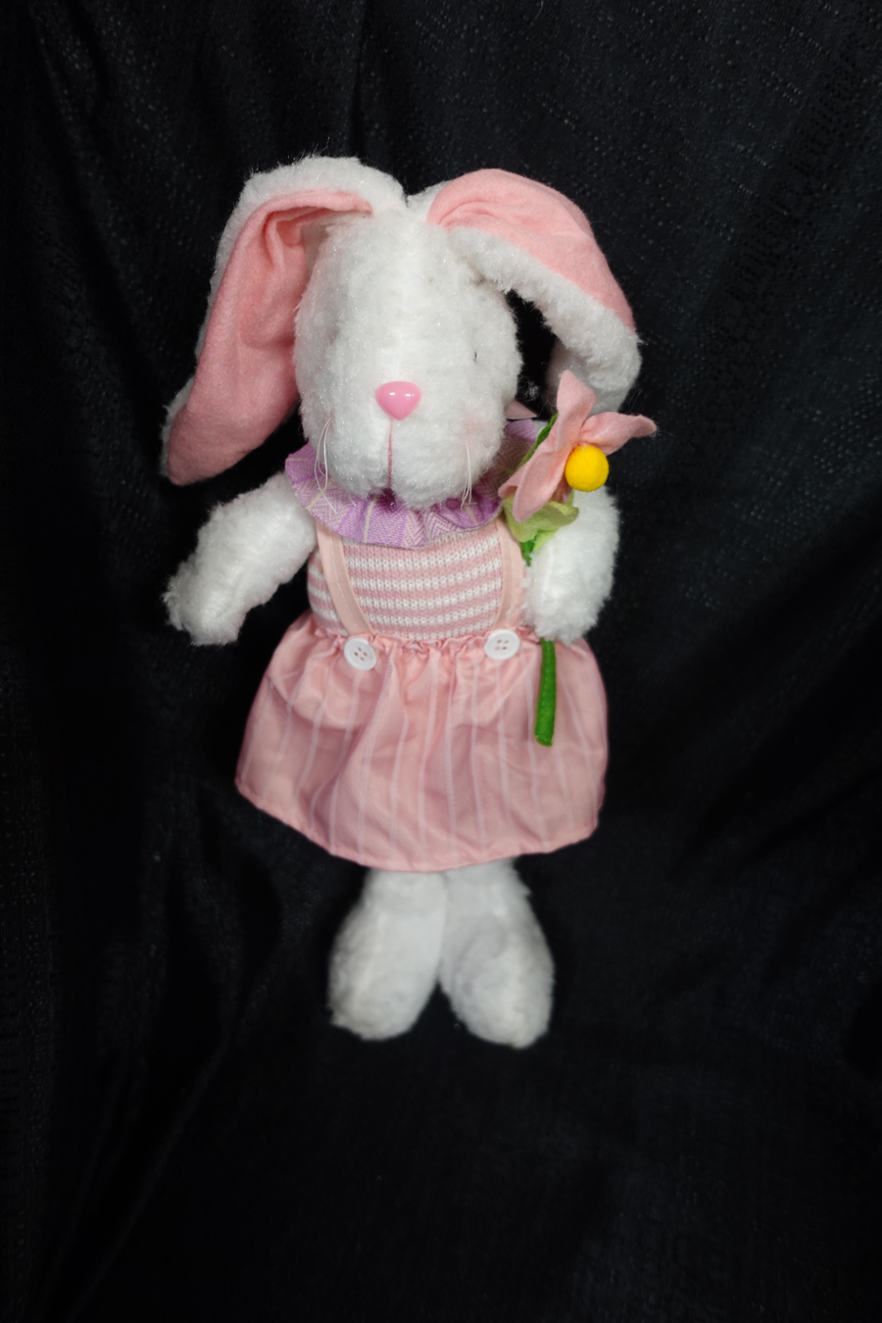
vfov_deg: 73.7
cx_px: 441
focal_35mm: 24
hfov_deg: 53.1
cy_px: 662
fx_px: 882
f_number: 1.8
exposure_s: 1/30
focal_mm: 9.4
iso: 160
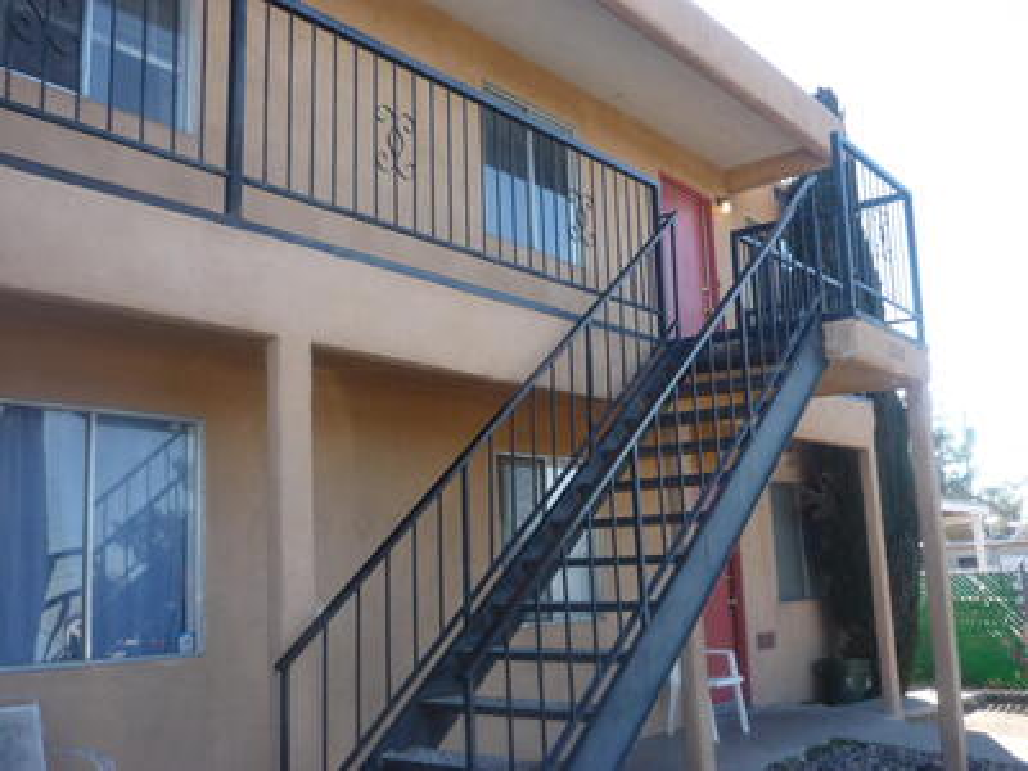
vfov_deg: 42.9
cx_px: 514
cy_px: 386
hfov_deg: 55.4
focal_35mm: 33
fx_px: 980
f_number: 2.8
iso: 100
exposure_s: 1/250
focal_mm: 5.5
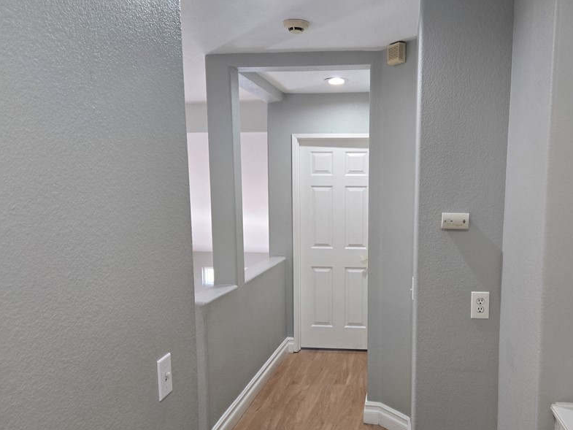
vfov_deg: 46.6
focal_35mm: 30
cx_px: 348
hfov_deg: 59.4
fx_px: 497
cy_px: 256
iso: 160
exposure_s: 1/120
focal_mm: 5.4
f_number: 1.8
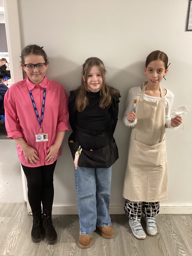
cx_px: 96
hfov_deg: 45.4
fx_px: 229
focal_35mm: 31
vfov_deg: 58.4
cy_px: 128
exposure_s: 1/33
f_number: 2.4
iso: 250
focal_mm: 3.3
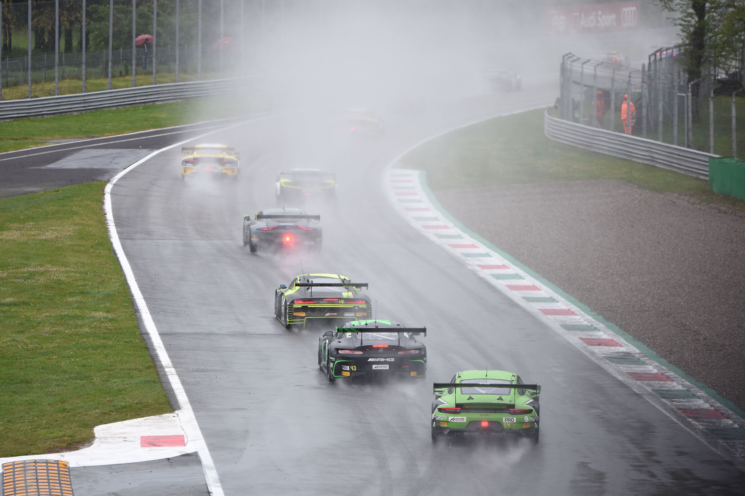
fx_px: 4966
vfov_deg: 5.7
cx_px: 372
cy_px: 248
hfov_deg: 8.6
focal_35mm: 240
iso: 200
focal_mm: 160
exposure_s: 1/2000
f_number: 2.8
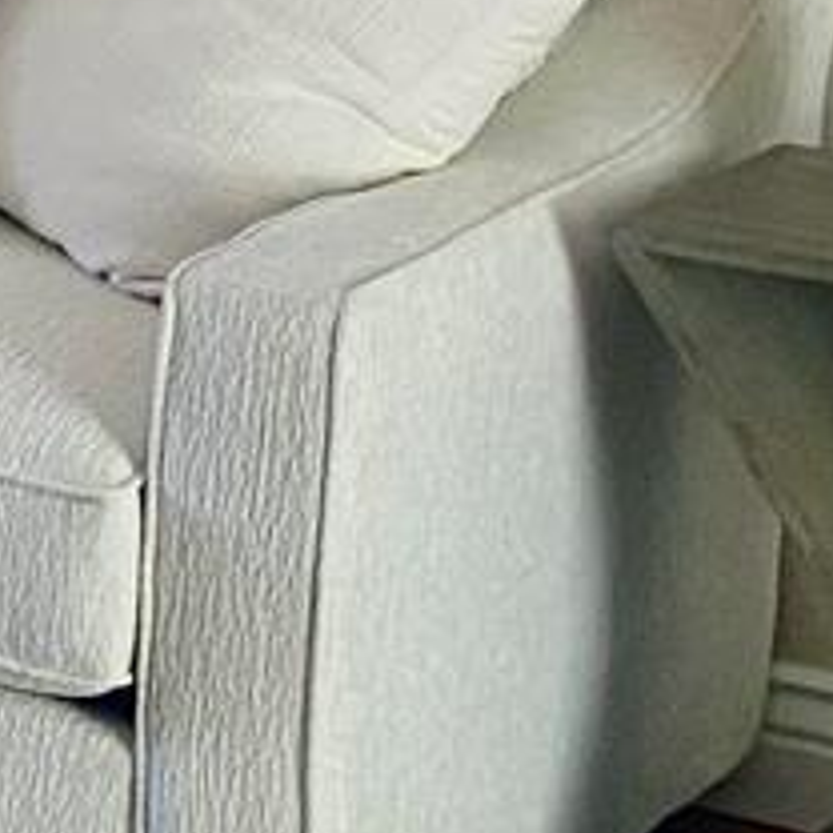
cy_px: -288
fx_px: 4819
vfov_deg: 9.7
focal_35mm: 177
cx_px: -1758
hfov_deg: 8.2
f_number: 1.8
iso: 100
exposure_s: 1/60
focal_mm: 4.25
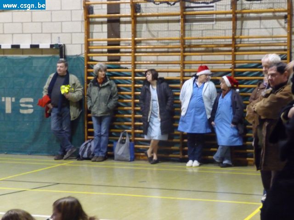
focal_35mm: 84
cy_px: 110
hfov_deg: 23.3
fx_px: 713
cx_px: 147
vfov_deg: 17.6
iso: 800
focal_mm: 14.2
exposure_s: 1/8
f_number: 4.7
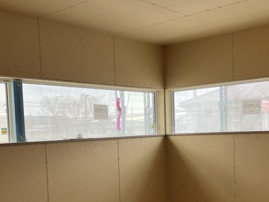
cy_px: 159
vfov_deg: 29.1
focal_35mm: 49
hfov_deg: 38.8
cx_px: 111
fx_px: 381
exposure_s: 1/121
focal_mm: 3.99
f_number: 1.8
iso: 80
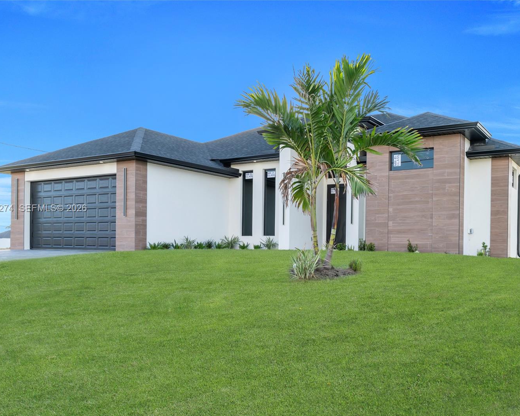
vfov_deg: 43.4
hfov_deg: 52.8
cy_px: 209
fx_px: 523
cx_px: 279
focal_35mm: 34
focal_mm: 20
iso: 100
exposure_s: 1/160
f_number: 6.3
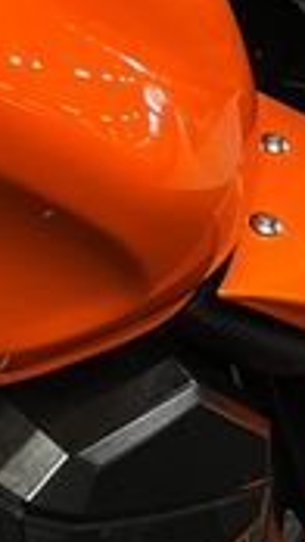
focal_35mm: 104
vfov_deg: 19.4
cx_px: -398
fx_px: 1494
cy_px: -109
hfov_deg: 10.3
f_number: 1.6
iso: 80
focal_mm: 5.1
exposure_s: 1/50
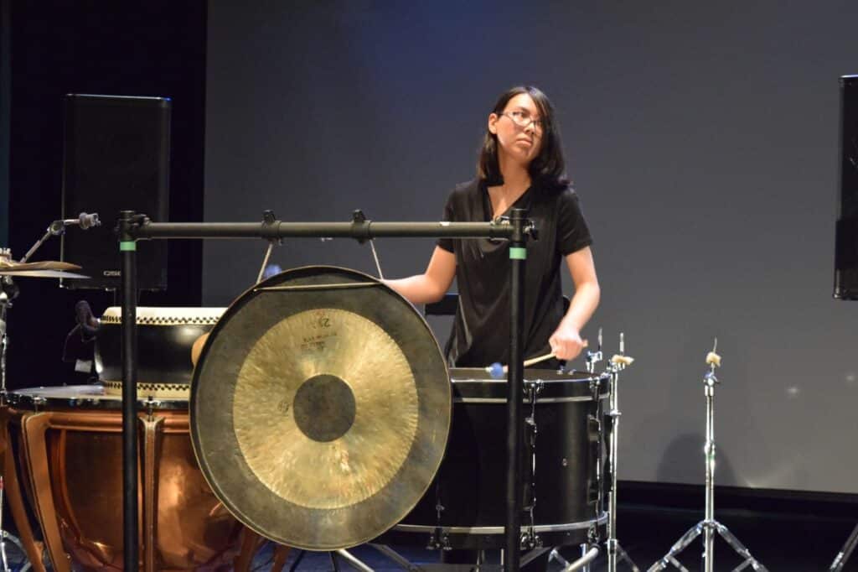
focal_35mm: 82
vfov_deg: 16.5
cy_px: 286
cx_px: 429
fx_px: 1966
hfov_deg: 24.6
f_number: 5.6
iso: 5600
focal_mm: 55
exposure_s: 1/60
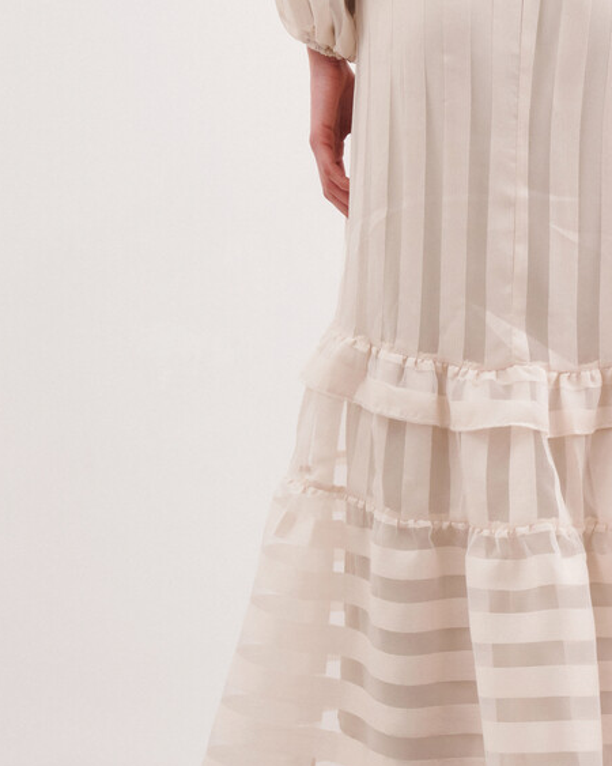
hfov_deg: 10.2
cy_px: 60
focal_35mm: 150
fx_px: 3398
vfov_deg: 12.7
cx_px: 537
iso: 400
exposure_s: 1/160
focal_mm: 50
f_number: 11
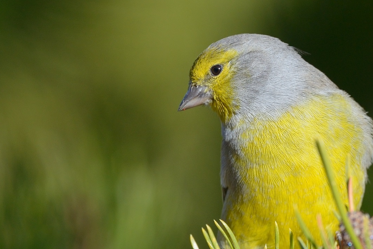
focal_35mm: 1899
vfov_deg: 0.7
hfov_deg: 1.1
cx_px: 213
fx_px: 19674
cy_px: 190
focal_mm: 850
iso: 800
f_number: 8
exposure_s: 1/1000
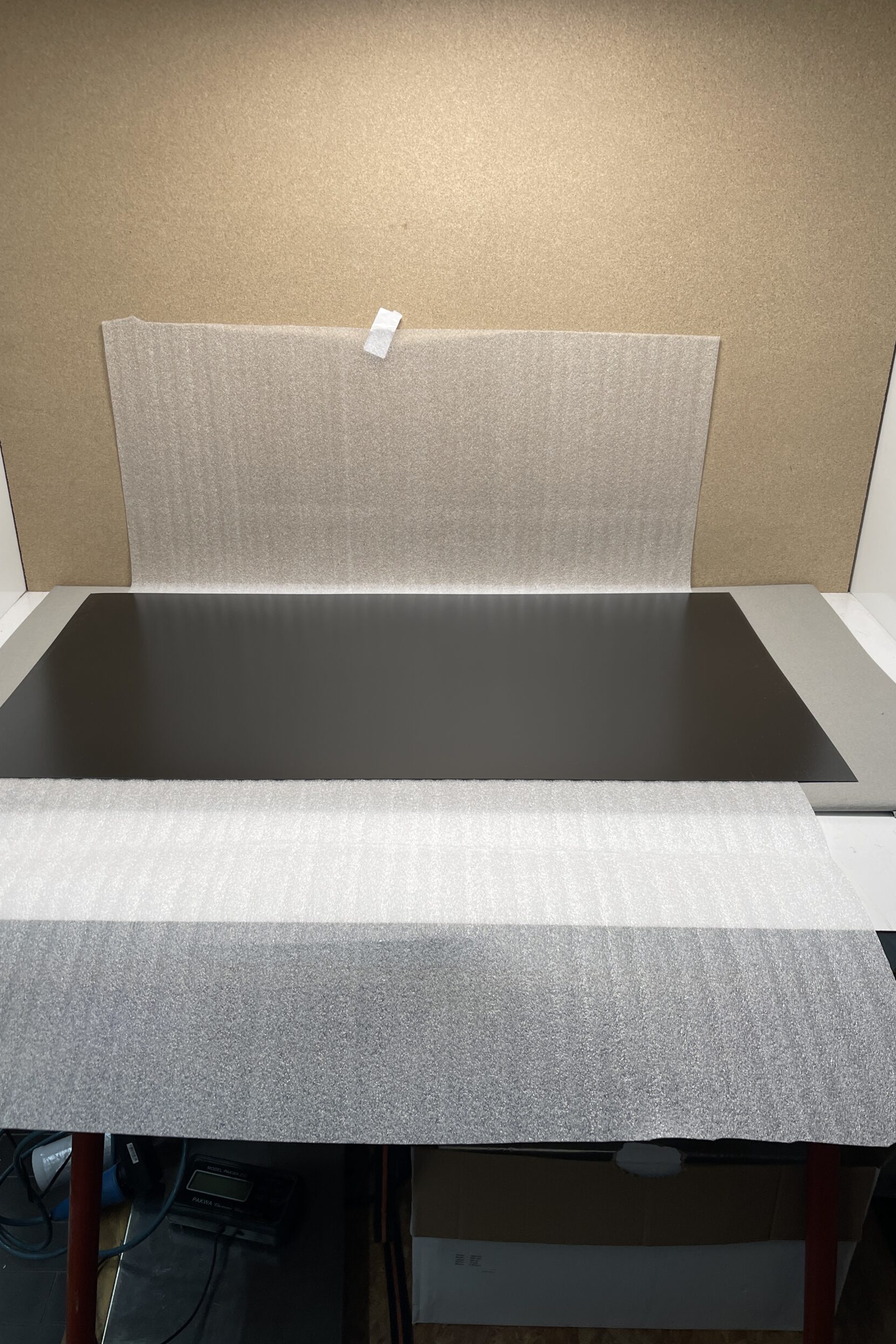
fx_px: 1045
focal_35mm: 28
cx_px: 407
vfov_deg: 65.5
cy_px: 674
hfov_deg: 46.3
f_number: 1.6
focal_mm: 5.1
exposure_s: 1/100
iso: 40
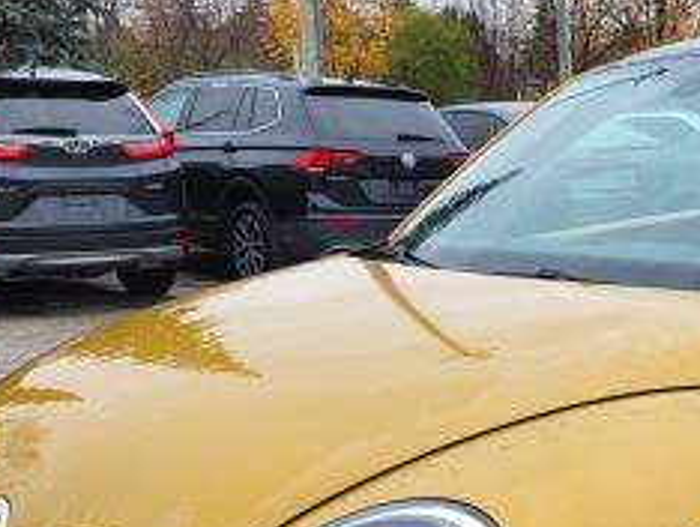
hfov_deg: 26.1
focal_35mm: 71
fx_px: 1437
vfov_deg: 20.0
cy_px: 542
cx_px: 679
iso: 40
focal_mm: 5.4
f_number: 1.8
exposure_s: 1/277
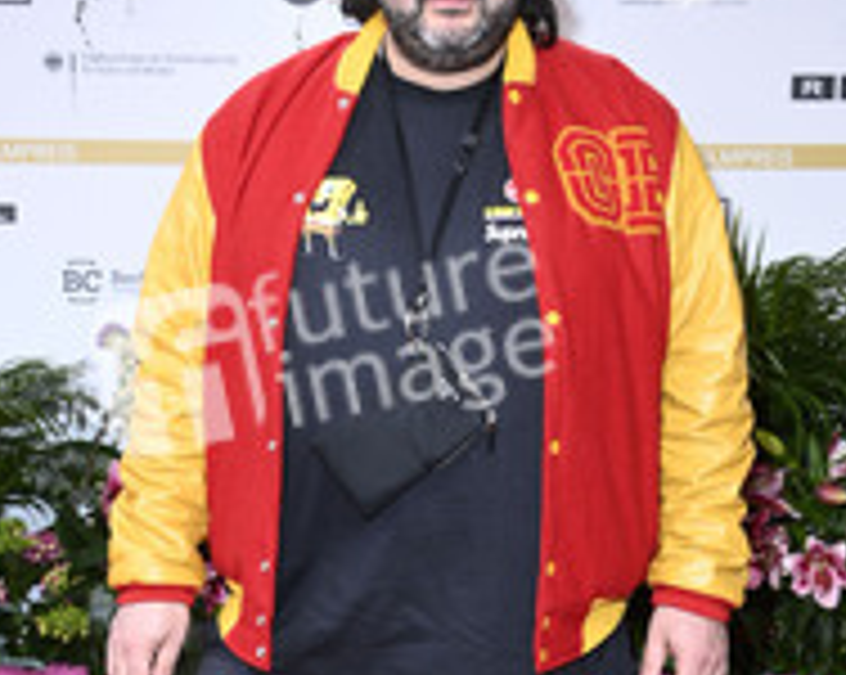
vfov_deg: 17.2
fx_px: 2201
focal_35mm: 88
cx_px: 454
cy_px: 576
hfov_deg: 21.8
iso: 500
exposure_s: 1/200
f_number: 5.6
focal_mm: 44
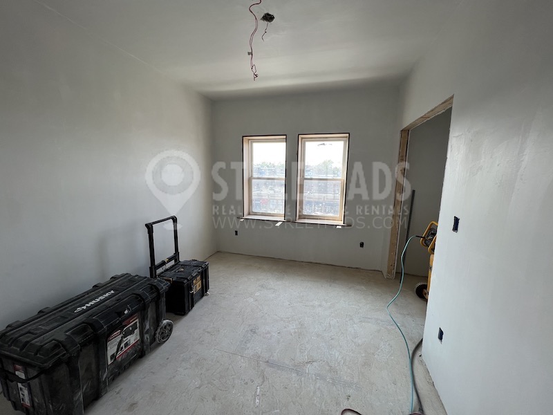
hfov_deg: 106.2
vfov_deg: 89.9
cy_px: 208
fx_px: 208
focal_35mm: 13
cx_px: 276
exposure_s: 1/99
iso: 40
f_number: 1.8
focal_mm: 1.57
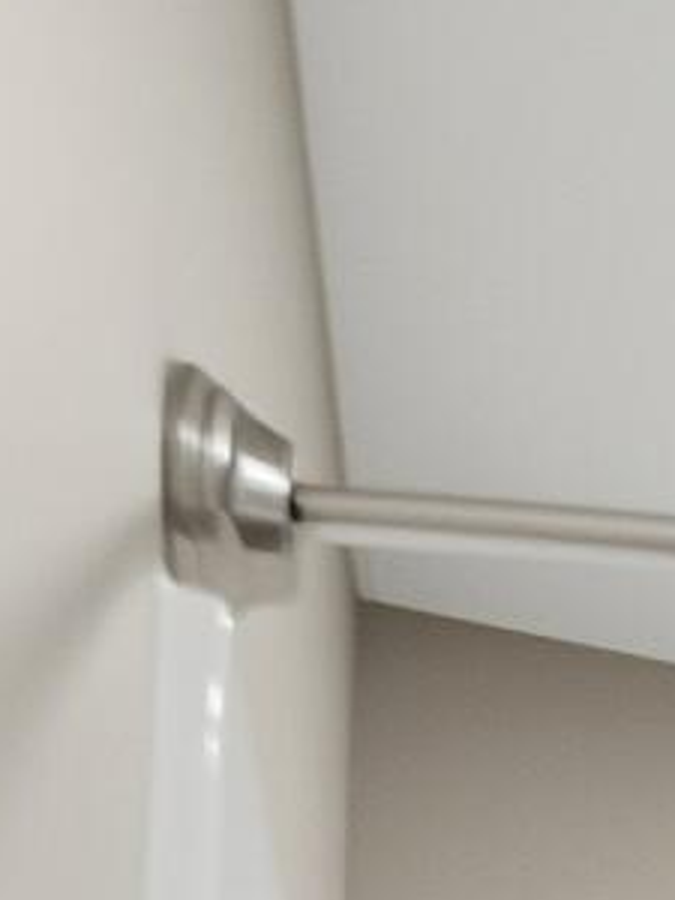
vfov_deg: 13.2
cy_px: 2340
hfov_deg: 11.9
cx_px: 1696
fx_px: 2496
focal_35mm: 96
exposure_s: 1/250
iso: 125
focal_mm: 10
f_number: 5.6
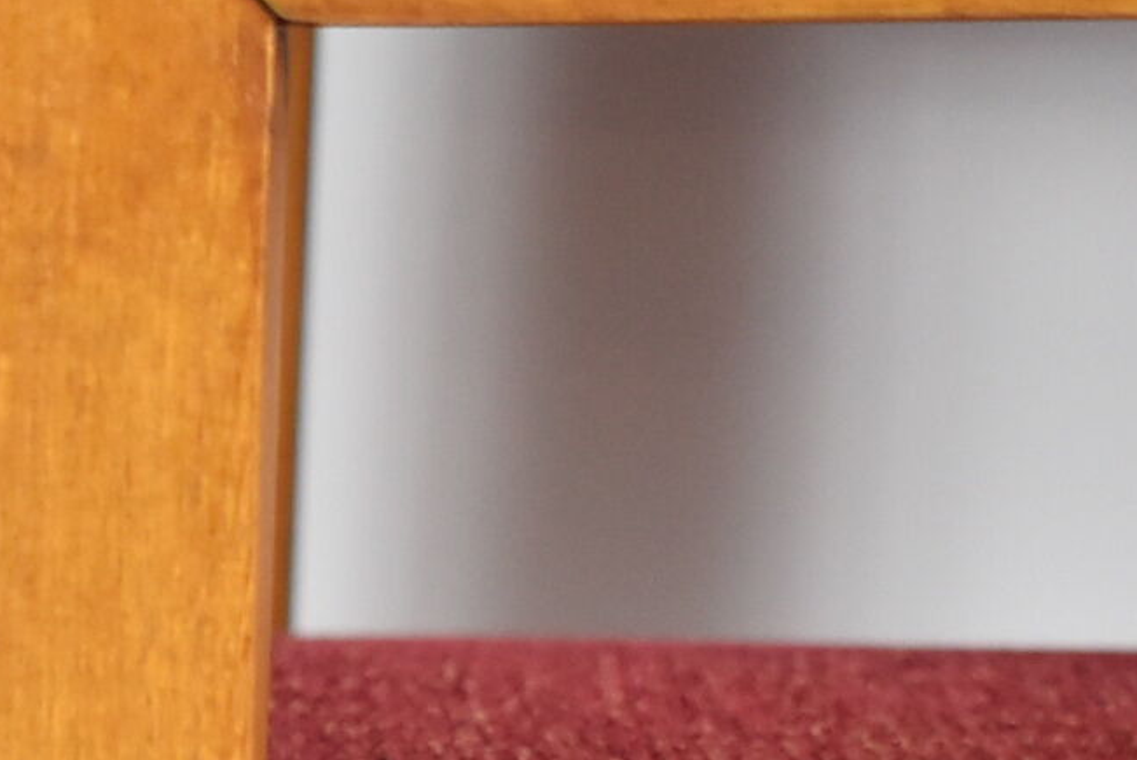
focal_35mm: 241
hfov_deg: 8.4
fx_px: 7626
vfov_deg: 5.7
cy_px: 1029
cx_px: -508
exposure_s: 1/125
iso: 1250
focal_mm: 35
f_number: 4.5
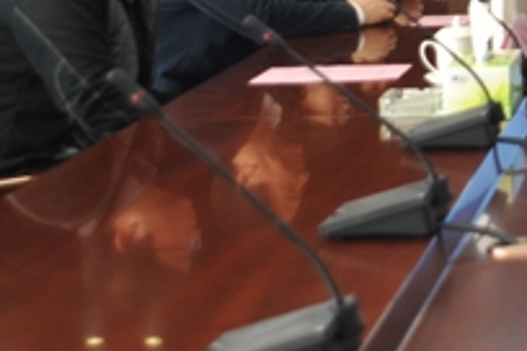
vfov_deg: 8.8
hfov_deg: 12.7
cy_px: -124
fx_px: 2240
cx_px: 790
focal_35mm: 153
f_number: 4.5
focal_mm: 48
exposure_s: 1/50
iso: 800
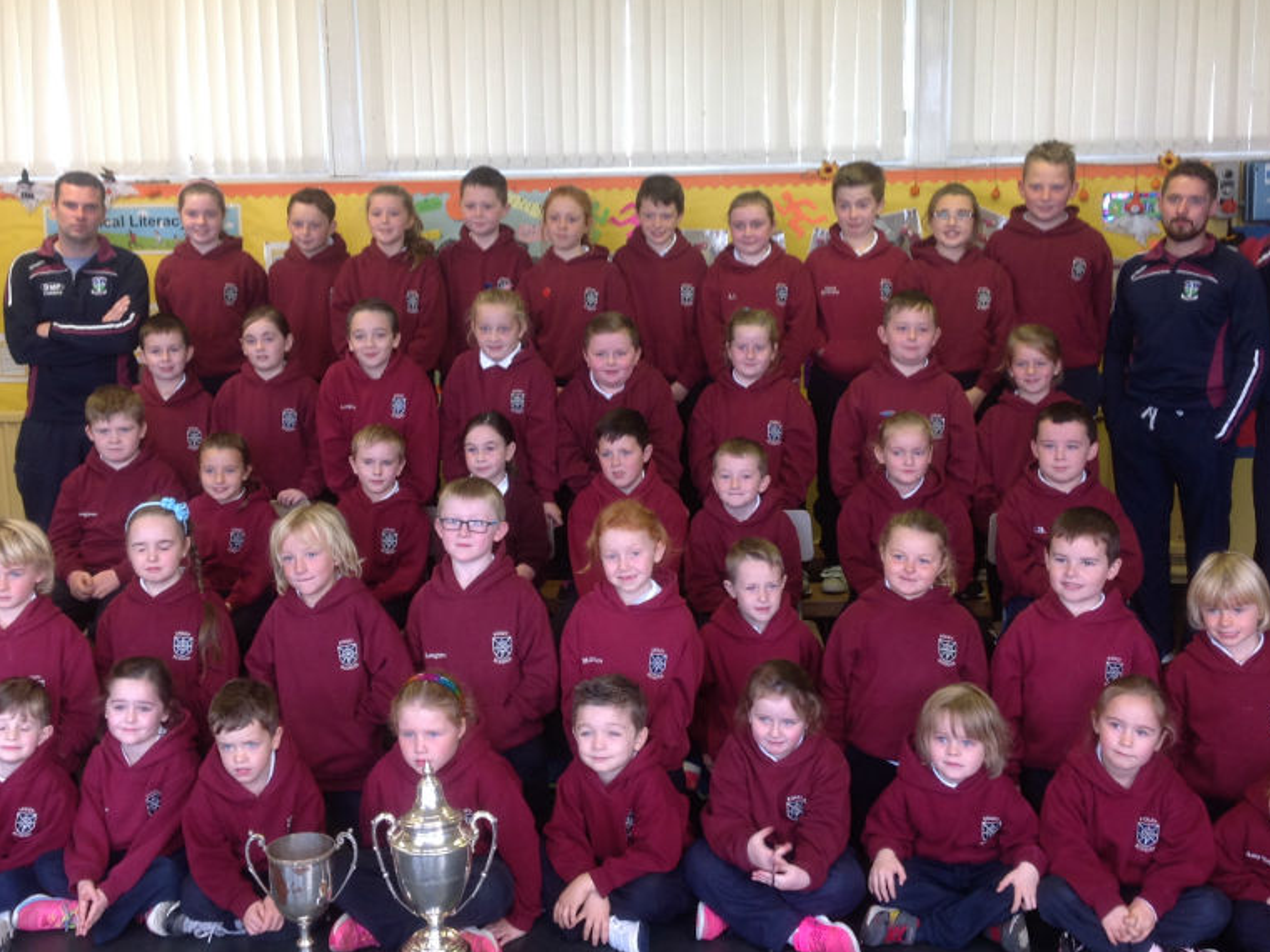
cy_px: 443
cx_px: 602
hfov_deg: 42.1
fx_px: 1651
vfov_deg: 32.2
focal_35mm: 45
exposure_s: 1/24
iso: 64
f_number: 2.4
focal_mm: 4.28
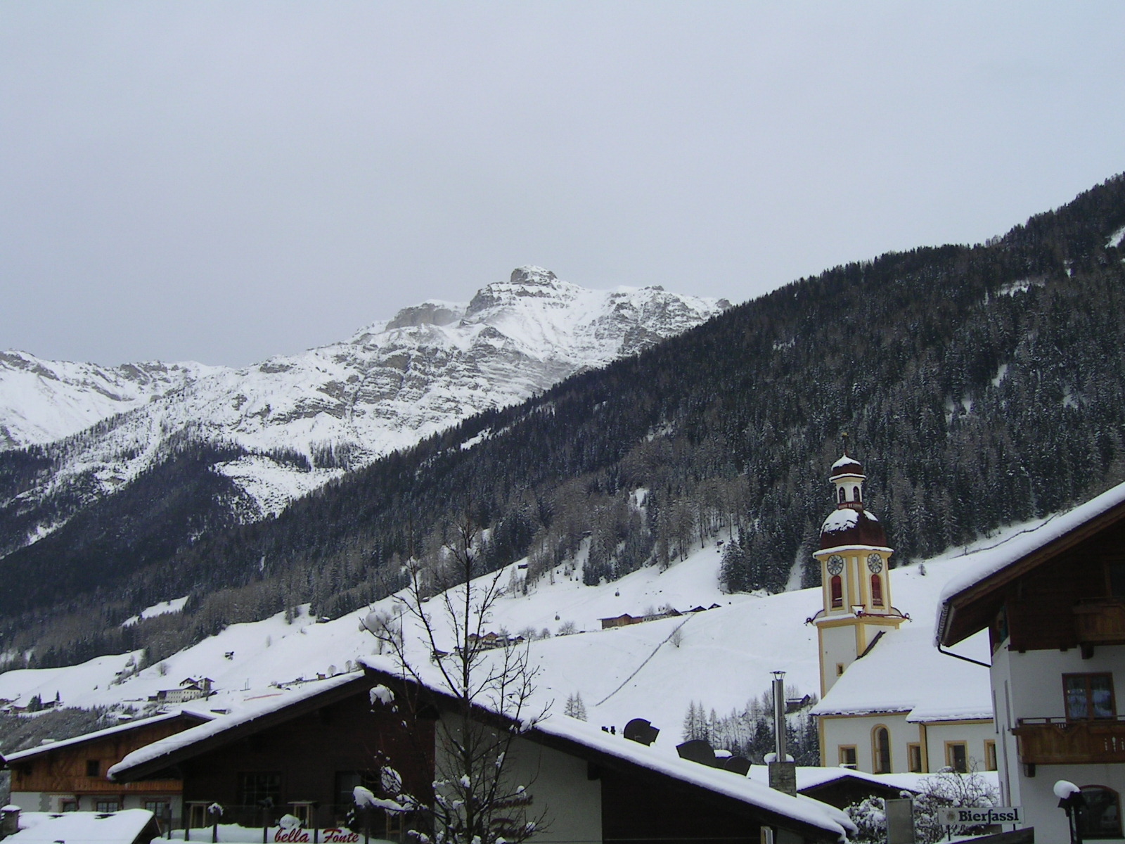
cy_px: 422
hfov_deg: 49.0
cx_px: 562
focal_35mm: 38
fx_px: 1235
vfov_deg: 37.7
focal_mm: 6
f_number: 5.3
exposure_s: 1/201
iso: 50
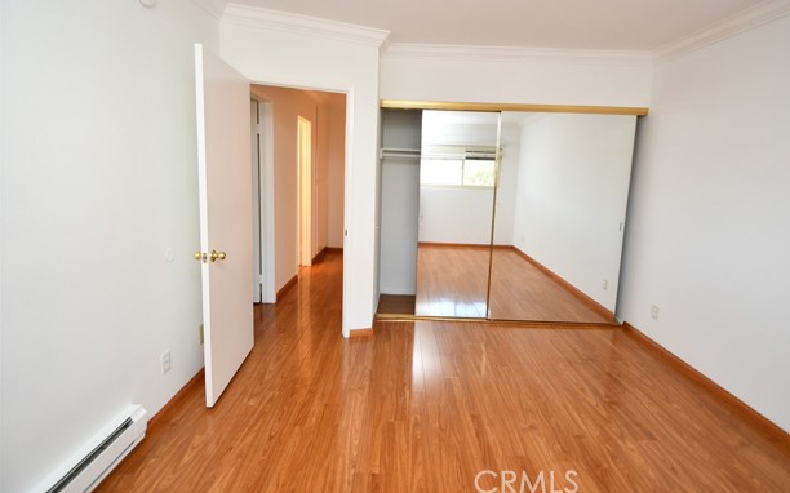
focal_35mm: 16
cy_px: 225
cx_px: 412
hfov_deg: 97.8
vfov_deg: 71.1
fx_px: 344
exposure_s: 1/60
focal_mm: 10
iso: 500
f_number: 4
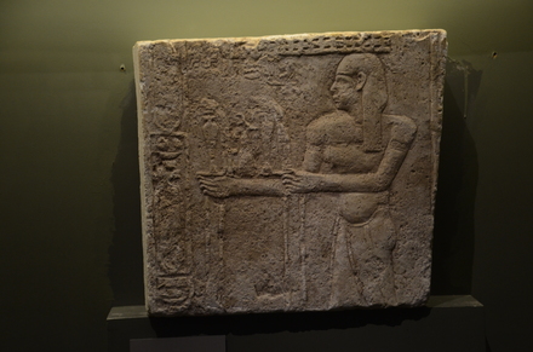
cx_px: 266
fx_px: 1373
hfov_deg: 22.0
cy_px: 176
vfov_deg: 14.6
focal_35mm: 93
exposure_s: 1/80
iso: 1000
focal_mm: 62
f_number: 5
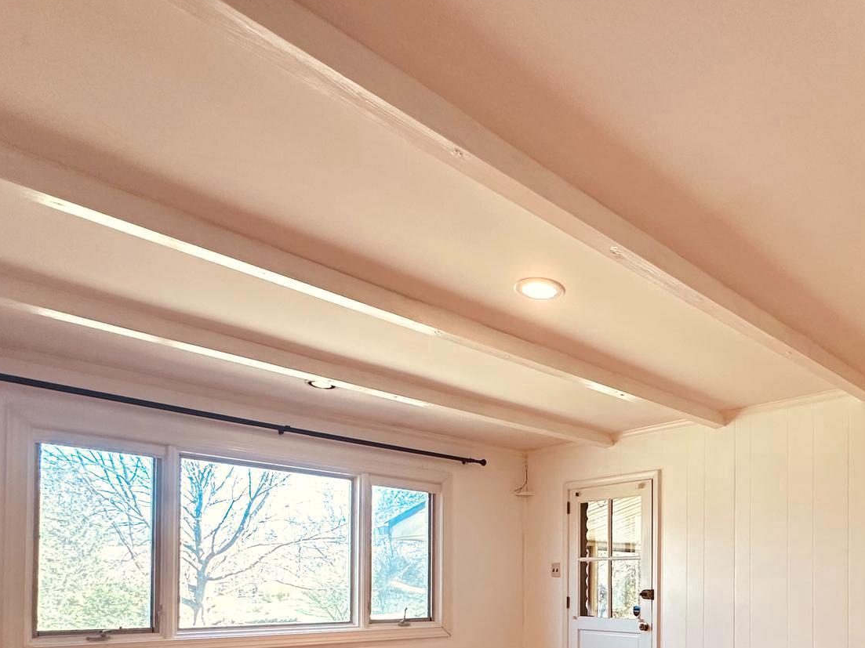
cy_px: 578
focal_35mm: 26
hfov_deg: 63.4
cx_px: 648
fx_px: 650
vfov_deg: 47.8
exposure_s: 1/120
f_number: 2.2
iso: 160
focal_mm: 2.22
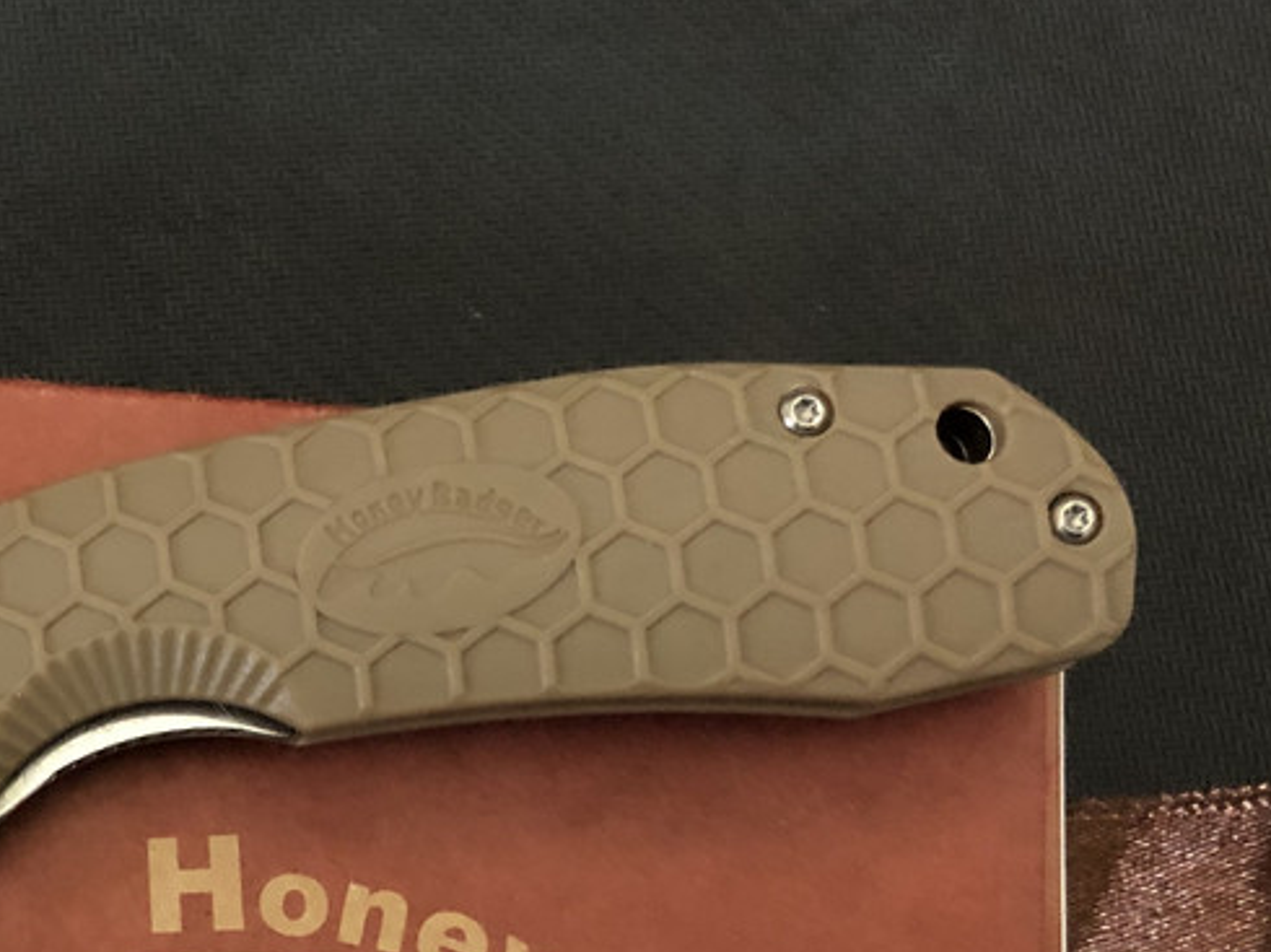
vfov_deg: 23.4
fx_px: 2239
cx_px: 14
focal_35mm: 61
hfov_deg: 29.7
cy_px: 859
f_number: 1.8
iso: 100
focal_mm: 3.99
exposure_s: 1/4
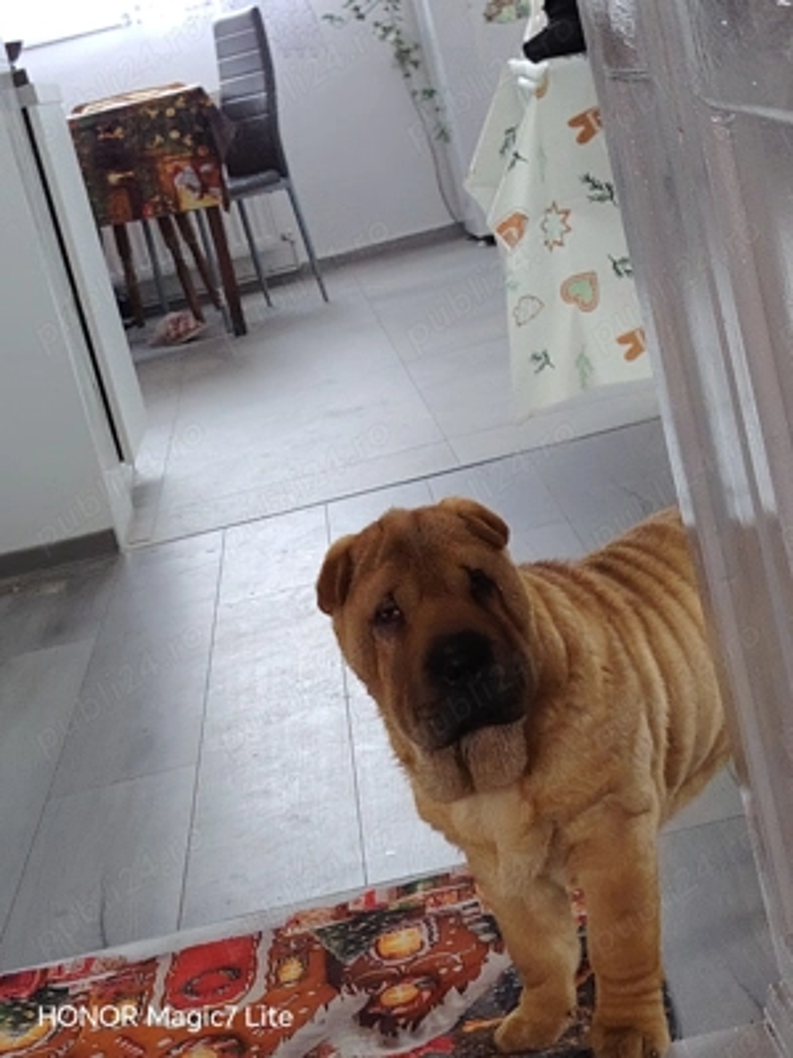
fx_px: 2169
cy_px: 529
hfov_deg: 20.7
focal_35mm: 71
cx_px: 396
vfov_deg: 27.4
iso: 747
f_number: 1.75
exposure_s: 1/33.3
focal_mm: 5.25
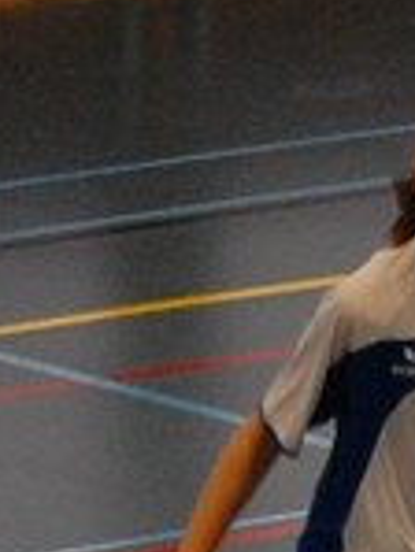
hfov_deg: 2.7
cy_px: 934
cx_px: 904
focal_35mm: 545
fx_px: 8704
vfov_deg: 3.6
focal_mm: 55
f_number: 4
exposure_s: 1/60
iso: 800
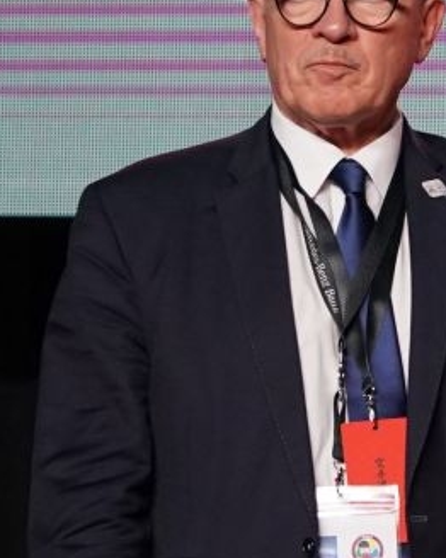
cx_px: 1471
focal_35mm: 361
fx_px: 5962
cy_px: 253
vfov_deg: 5.4
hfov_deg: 4.1
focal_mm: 70
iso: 2500
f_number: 2.8
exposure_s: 1/250
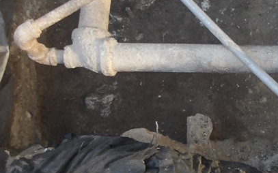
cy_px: 84
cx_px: 284
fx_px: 613
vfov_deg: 16.1
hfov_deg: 24.3
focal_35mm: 81
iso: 151
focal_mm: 4.9
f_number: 3
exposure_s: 1/60
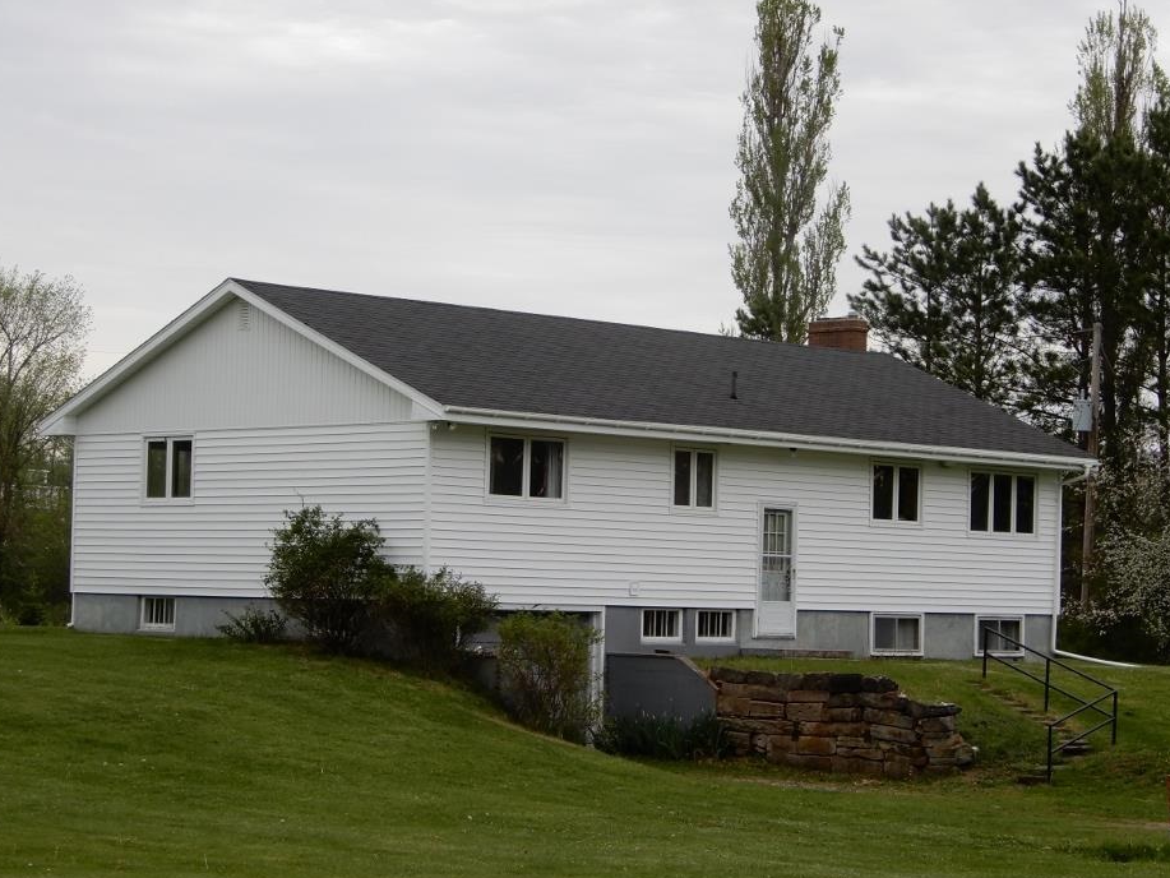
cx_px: 615
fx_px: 2907
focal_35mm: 86
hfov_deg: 22.8
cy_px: 486
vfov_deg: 17.2
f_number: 4.5
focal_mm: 13.7
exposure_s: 1/80
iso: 80
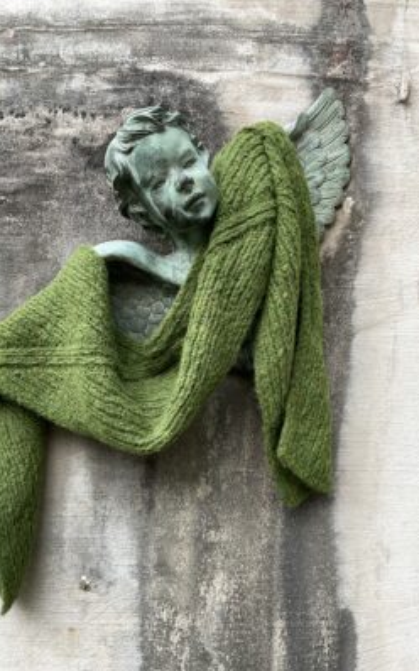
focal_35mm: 31
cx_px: 171
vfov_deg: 61.2
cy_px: 336
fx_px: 567
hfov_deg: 40.4
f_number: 1.8
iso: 16
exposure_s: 1/125
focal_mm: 3
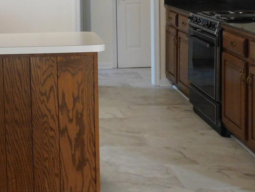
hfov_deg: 24.7
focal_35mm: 76
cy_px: 6
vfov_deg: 18.9
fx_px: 560
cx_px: 11
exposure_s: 1/25
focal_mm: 6.3
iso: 400
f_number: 3.5
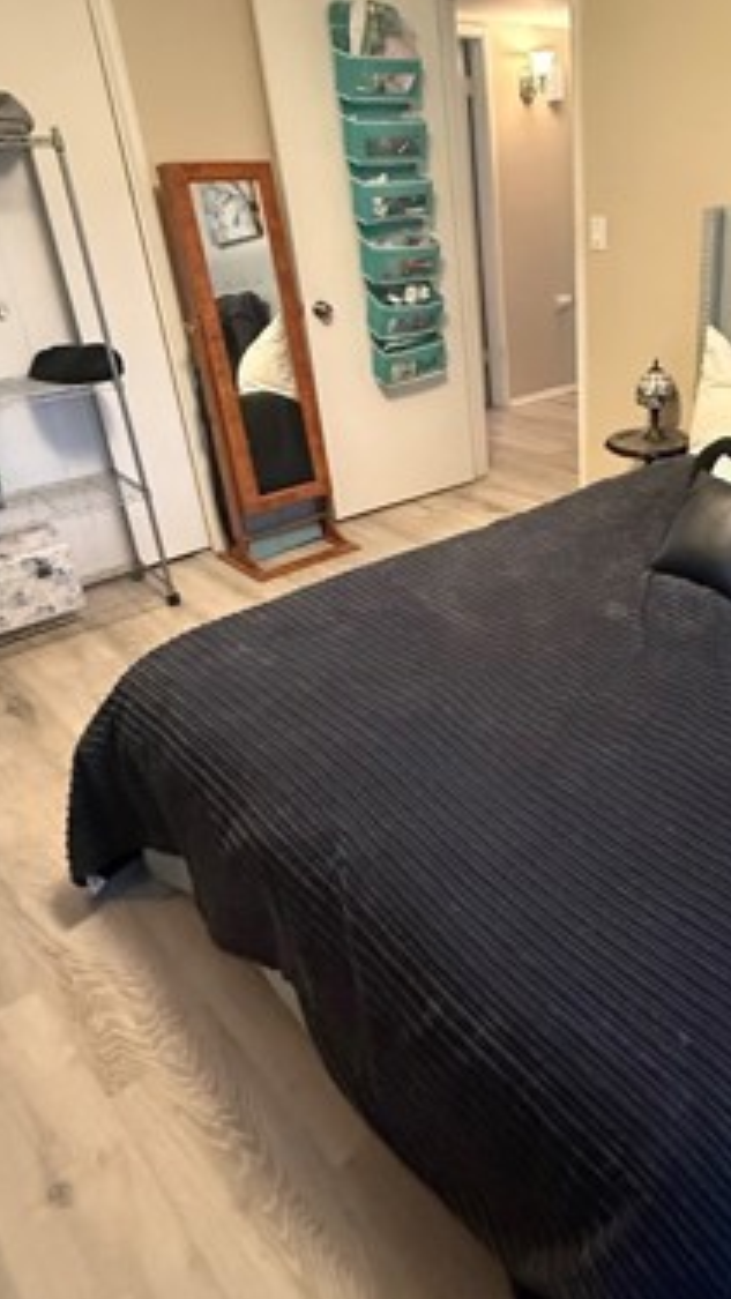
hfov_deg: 42.6
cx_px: 572
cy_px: 606
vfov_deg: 71.8
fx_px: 896
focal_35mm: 26
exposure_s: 1/40
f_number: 2.2
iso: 1000
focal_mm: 2.22
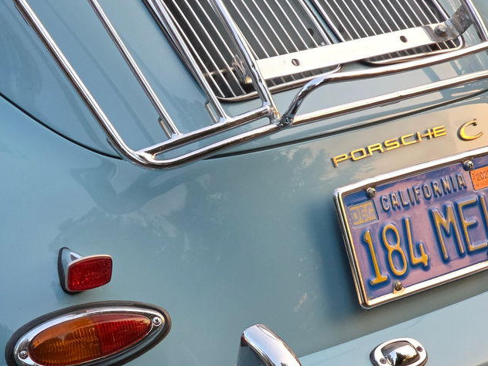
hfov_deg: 17.5
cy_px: 283
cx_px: 166
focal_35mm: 112
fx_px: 1579
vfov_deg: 13.2
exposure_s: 1/120
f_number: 2.4
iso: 64
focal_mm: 7.9
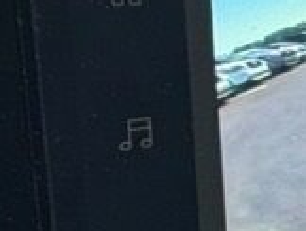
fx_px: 2682
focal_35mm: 303
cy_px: 447
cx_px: 892
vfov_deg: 4.8
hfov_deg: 6.1
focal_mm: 6.76
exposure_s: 1/304
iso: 100
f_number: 1.78
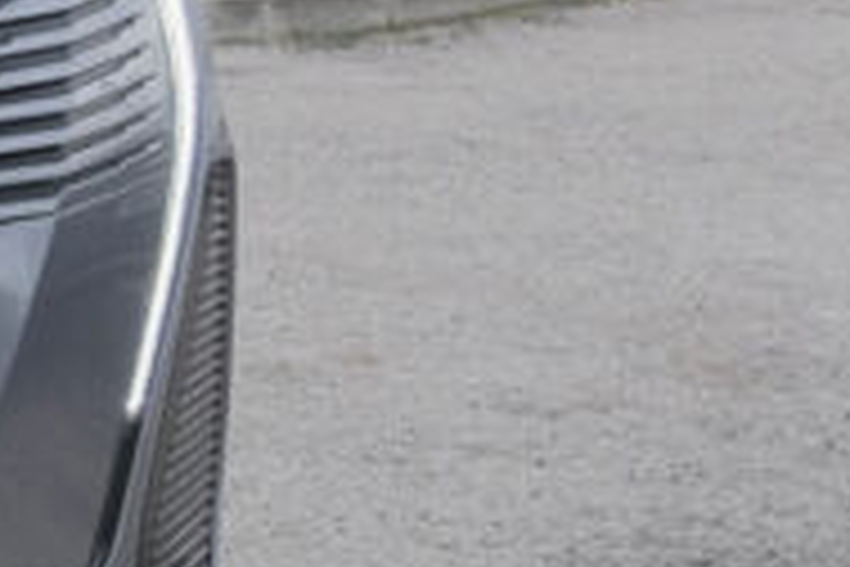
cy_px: 79
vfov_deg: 7.4
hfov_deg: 10.1
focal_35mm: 184
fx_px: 4344
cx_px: -989
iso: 500
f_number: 9
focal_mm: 22.8
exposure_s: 1/125
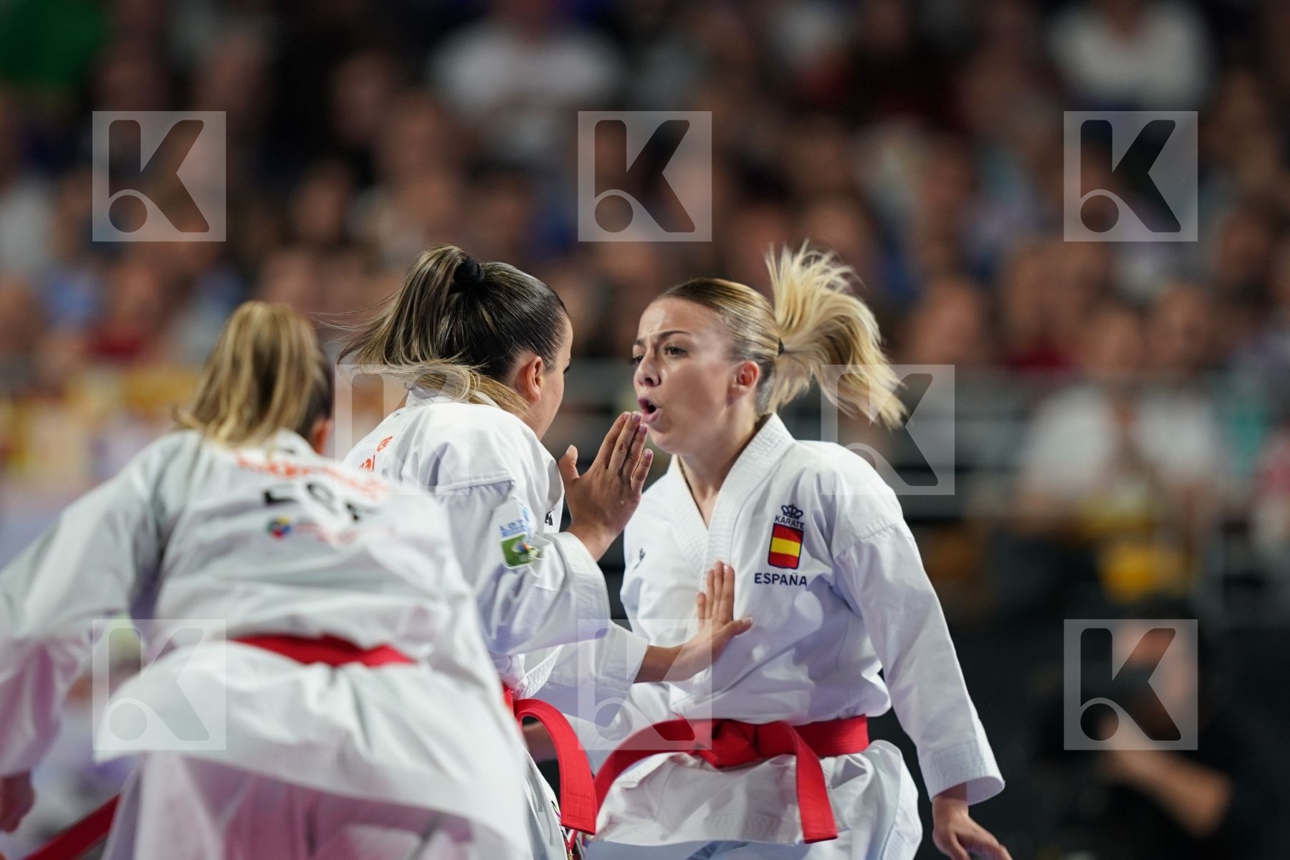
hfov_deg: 3.4
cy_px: 430
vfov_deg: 2.3
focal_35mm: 600
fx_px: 21498
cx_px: 645
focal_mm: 400
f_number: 2.8
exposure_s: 1/500
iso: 1000
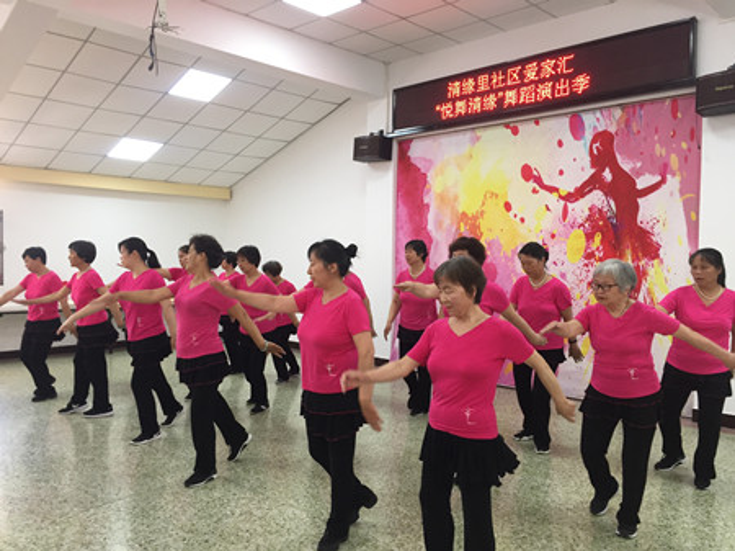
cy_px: 276
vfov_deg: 48.2
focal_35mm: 29
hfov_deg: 61.7
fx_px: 615
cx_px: 368
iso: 64
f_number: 2.2
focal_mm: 4.15
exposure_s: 1/33
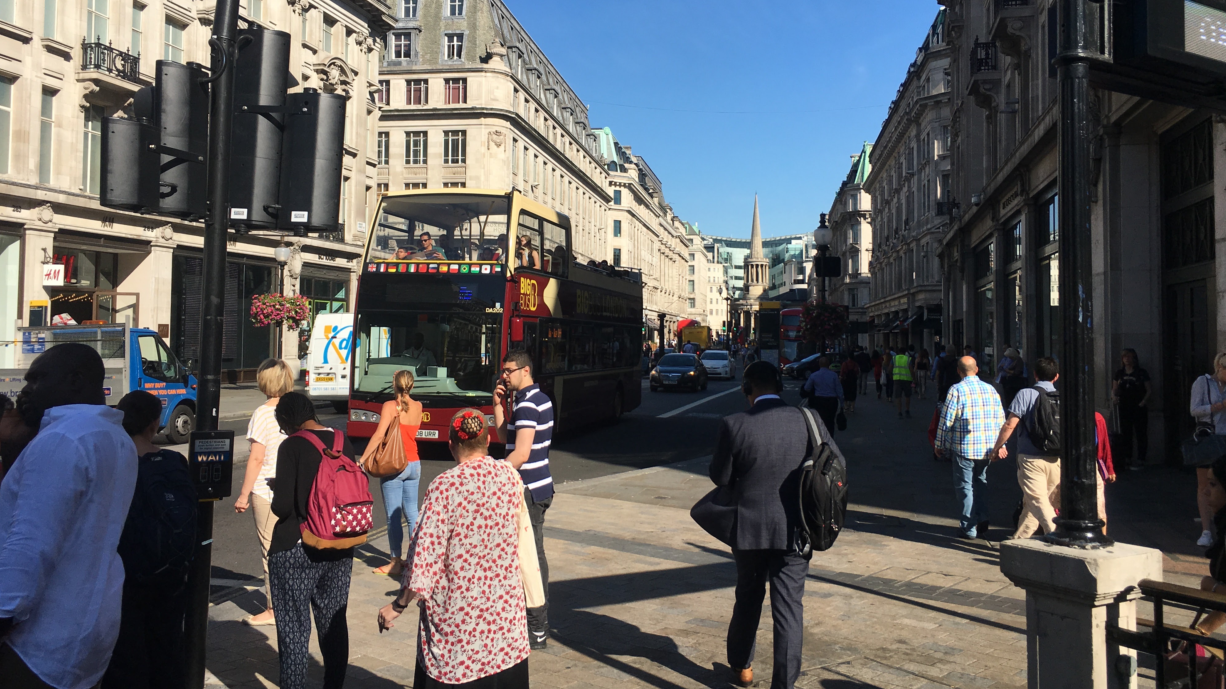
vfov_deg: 36.6
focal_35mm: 32
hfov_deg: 61.0
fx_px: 1040
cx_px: 613
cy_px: 292
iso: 25
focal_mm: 4.15
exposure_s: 1/1972
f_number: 2.2
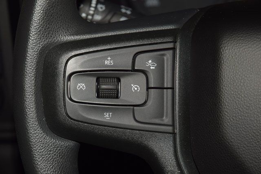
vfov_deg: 13.0
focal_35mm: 105
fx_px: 761
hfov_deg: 19.5
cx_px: 130
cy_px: 87
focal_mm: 70
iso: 100
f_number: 8
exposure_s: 1/125
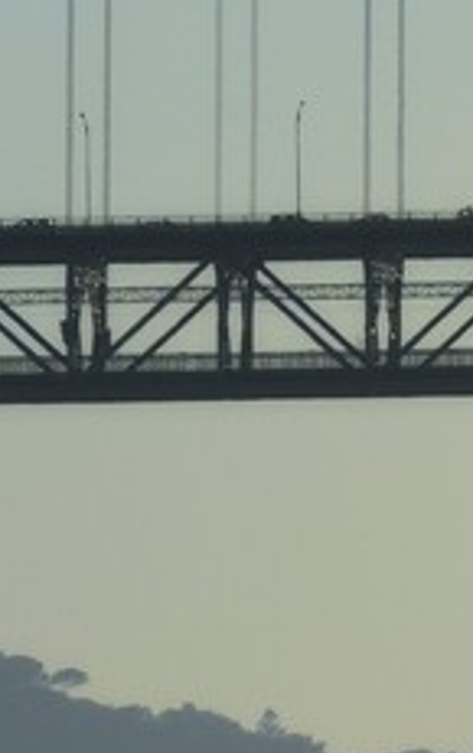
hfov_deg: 0.9
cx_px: 1967
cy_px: 20
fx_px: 28950
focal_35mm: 1408
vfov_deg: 1.5
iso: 100
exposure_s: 1/400
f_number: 11
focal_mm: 200
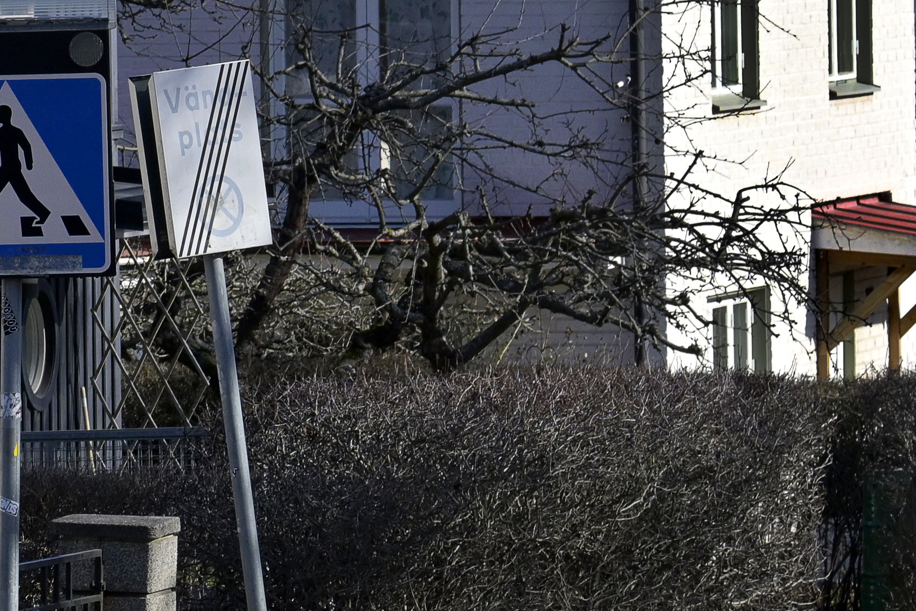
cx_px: -475
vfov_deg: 3.1
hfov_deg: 4.6
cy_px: -47
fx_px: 11220
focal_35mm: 441
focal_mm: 100
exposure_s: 1/1250
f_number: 8
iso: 560
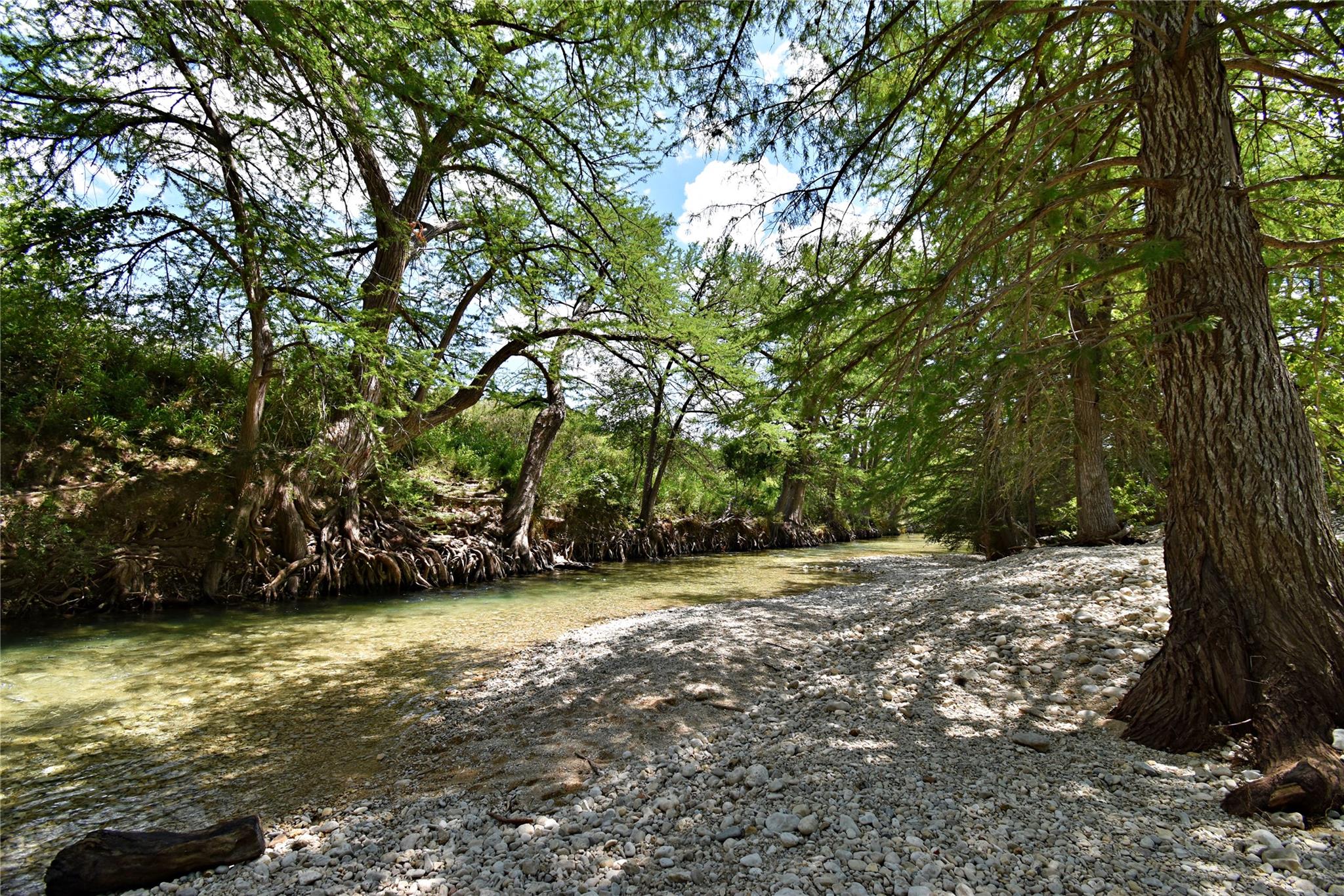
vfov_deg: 77.3
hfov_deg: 100.4
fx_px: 560
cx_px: 672
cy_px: 448
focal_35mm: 15
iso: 200
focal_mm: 10
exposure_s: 1/320
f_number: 7.1
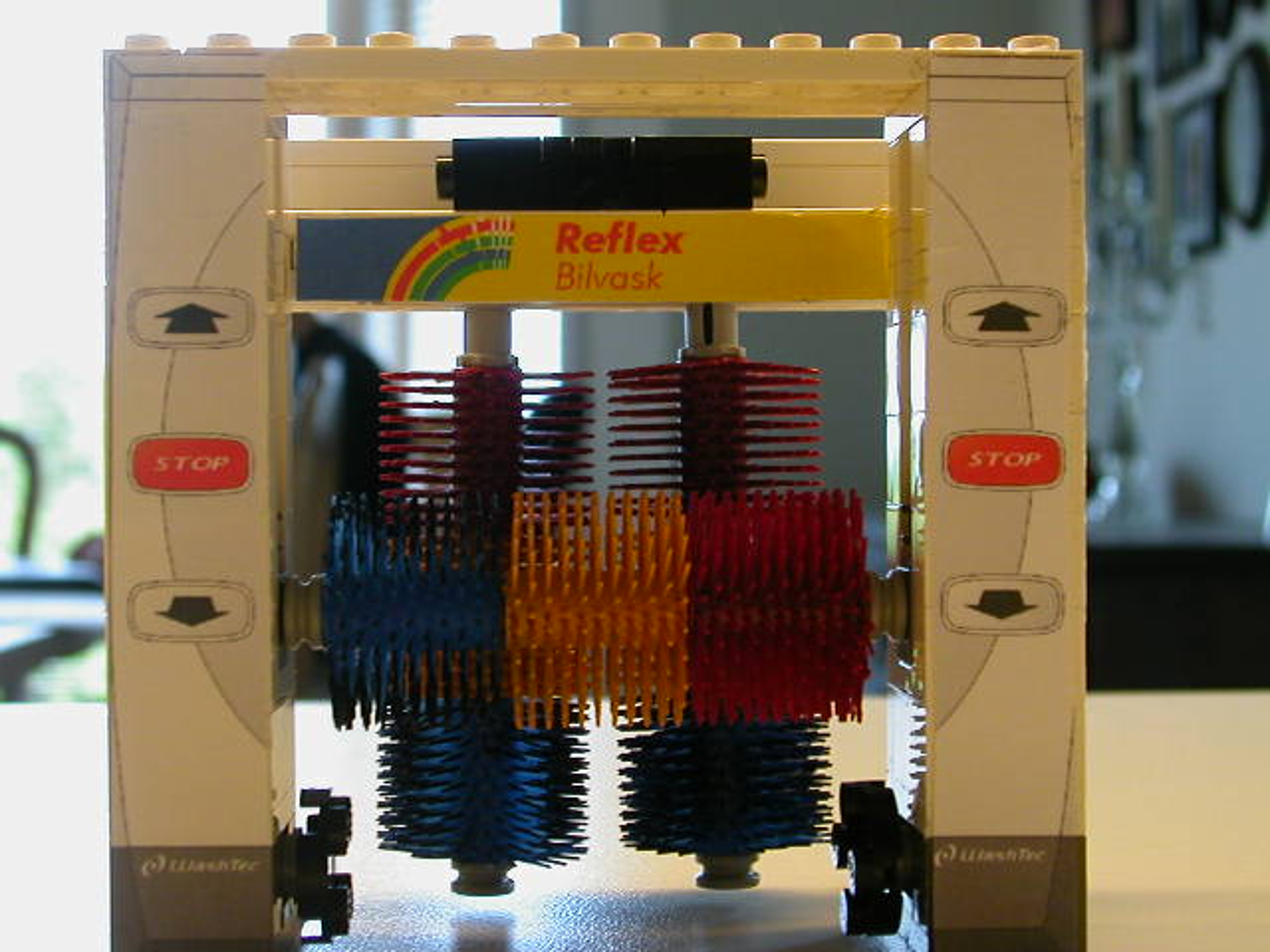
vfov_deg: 22.9
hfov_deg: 30.3
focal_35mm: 64
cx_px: 635
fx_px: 2348
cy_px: 476
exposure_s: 1/30.2
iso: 100
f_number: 3.5
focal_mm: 9.7
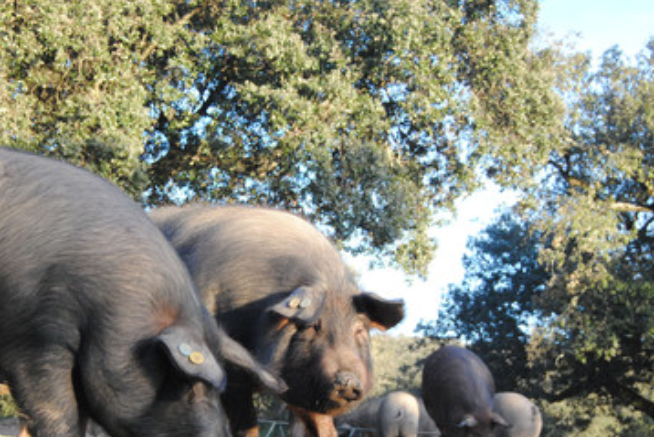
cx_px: 223
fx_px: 1472
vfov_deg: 16.8
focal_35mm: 81
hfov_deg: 24.9
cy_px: 313
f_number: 4.5
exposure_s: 1/400
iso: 800
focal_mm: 34
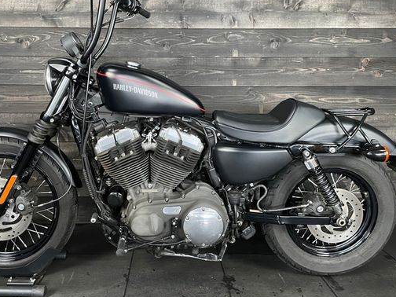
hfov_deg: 55.1
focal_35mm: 33
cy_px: 117
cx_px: 167
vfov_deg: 42.7
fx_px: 378
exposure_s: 1/33
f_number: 1.6
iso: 500
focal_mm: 4.2
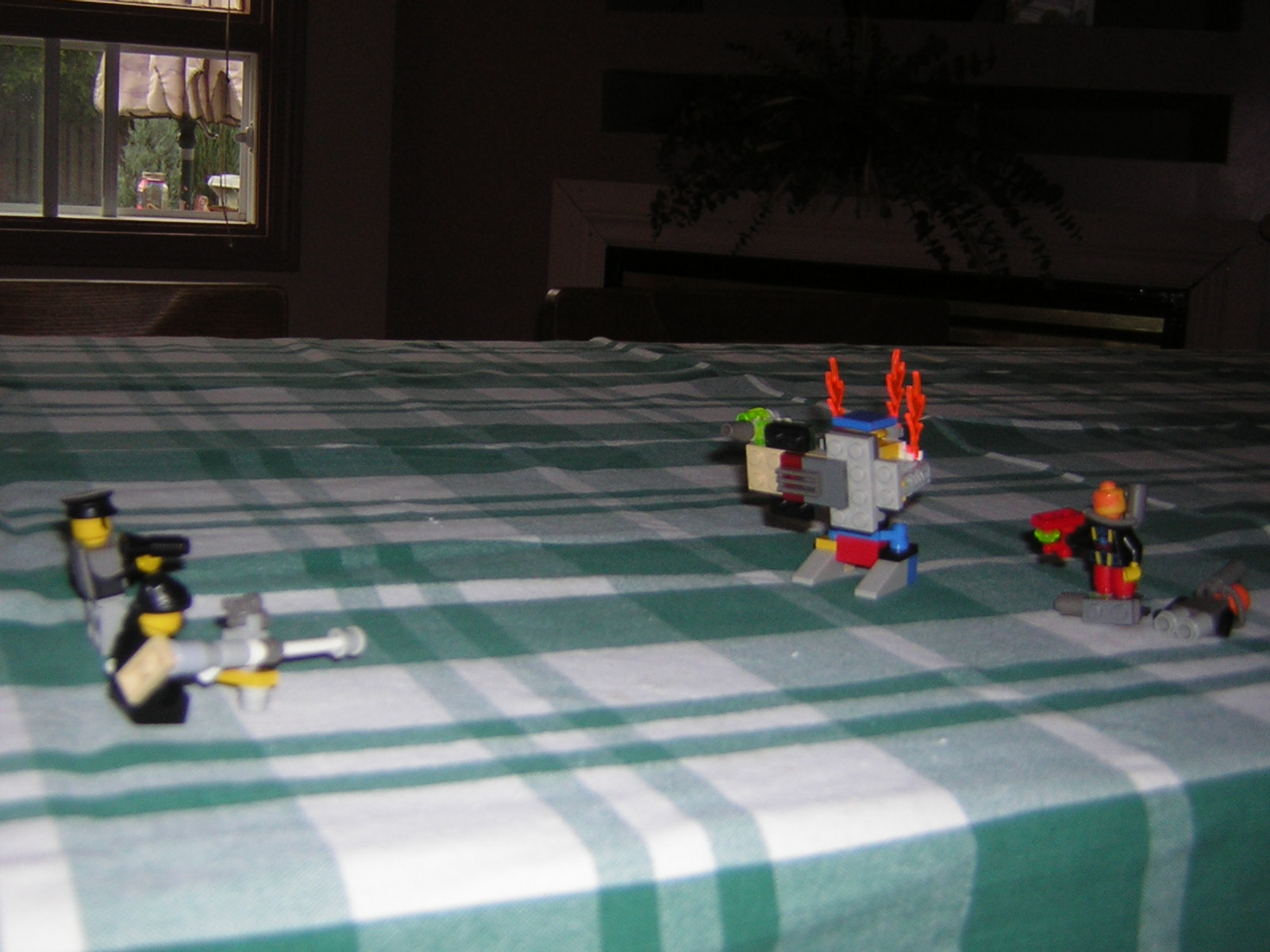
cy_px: 476
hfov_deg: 43.9
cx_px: 635
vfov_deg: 33.6
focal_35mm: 43
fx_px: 1578
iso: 50
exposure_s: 1/60.1
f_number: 2.8
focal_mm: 5.6
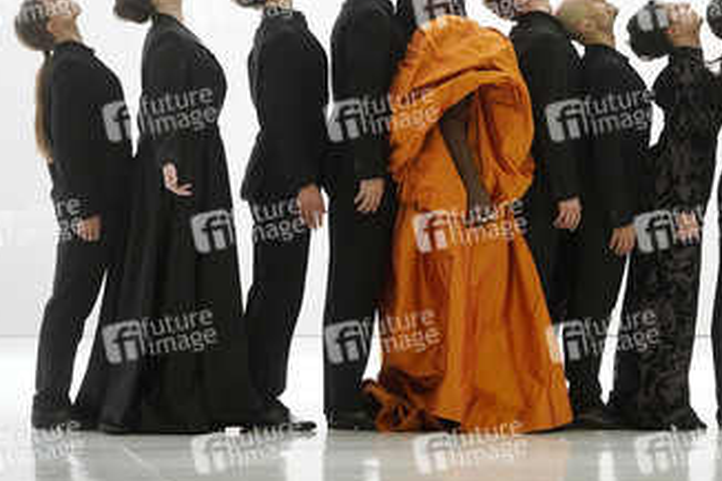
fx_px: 5853
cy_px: 171
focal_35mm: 292
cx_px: 411
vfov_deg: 4.7
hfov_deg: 7.1
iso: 1600
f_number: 6.3
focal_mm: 211
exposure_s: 1/25
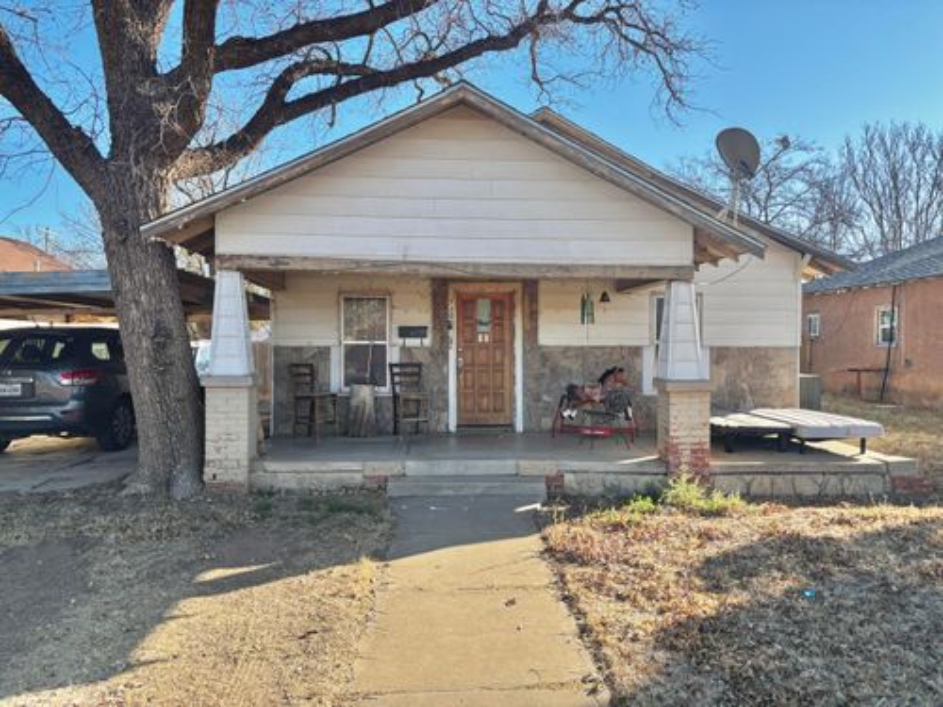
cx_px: 472
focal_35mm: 26
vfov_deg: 53.1
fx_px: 708
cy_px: 354
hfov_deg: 67.3
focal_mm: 5.96
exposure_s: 1/997
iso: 50
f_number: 1.6
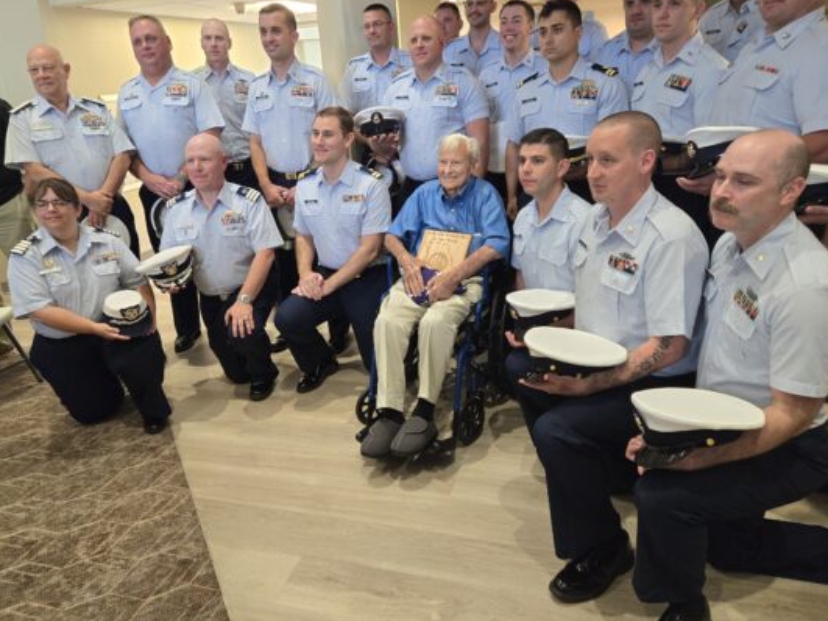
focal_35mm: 26
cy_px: 287
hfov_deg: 67.3
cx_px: 395
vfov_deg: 53.0
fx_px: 622
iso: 640
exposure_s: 1/120
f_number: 1.8
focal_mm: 5.4
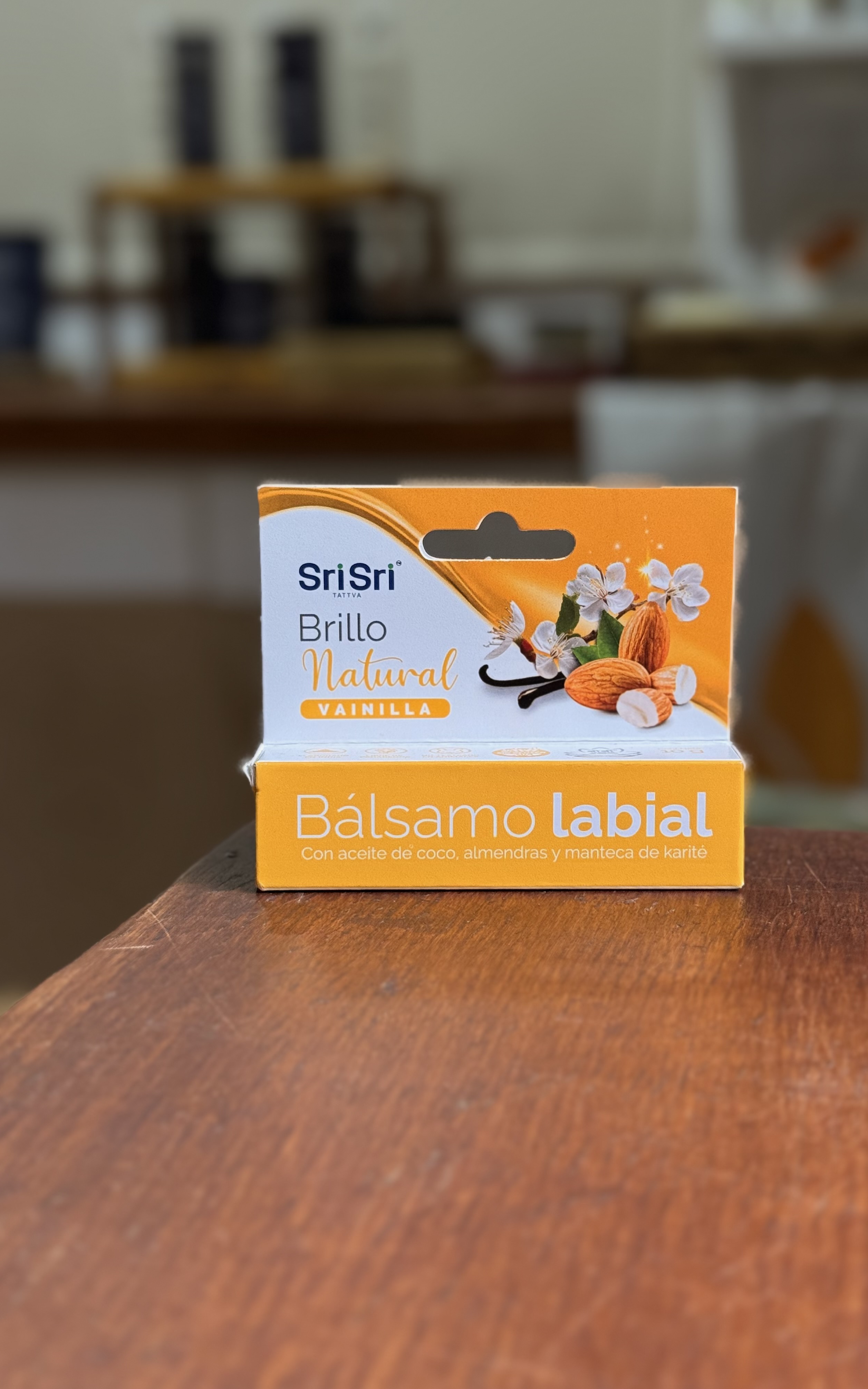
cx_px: 519
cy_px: 695
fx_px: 1931
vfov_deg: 39.6
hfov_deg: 25.3
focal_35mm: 51
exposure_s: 1/50
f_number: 1.78
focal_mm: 6.76
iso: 64
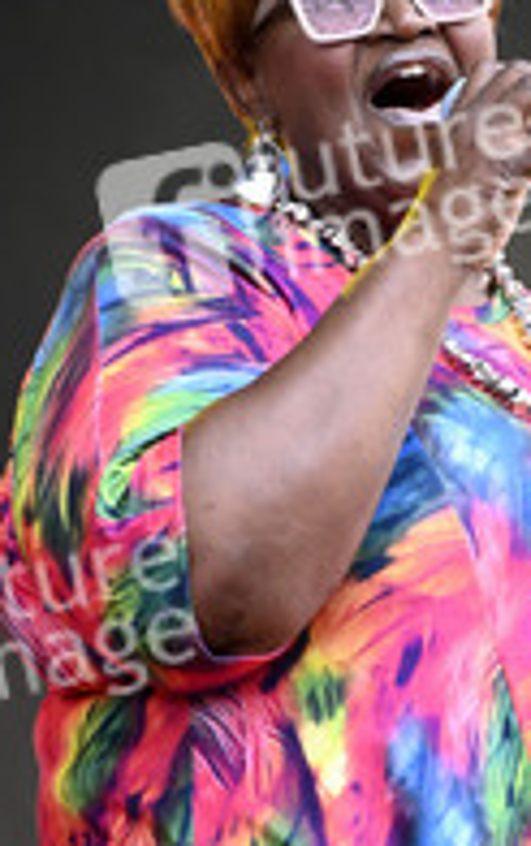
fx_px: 14360
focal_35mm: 622
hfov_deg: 2.1
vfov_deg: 3.4
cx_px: 445
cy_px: 423
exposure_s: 1/160
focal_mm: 300
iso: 640
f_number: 5.6
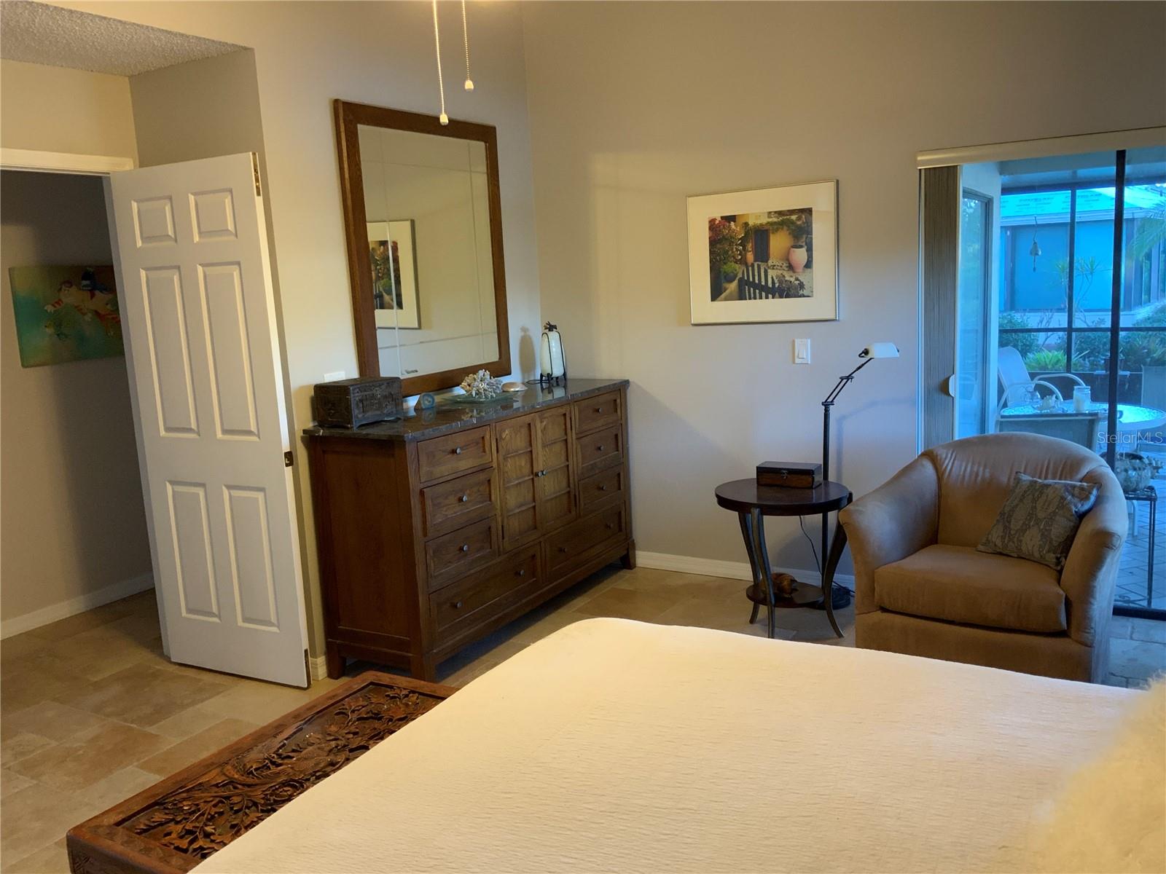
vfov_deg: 48.2
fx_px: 977
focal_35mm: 29
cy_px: 437
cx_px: 583
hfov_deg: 61.7
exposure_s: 1/60
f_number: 1.8
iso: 160
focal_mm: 3
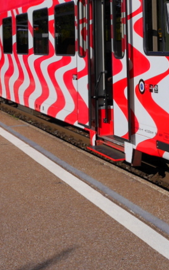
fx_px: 516
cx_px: 168
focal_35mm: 70
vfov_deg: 28.5
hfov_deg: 18.2
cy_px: 41
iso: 160
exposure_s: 1/640
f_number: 9
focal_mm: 14
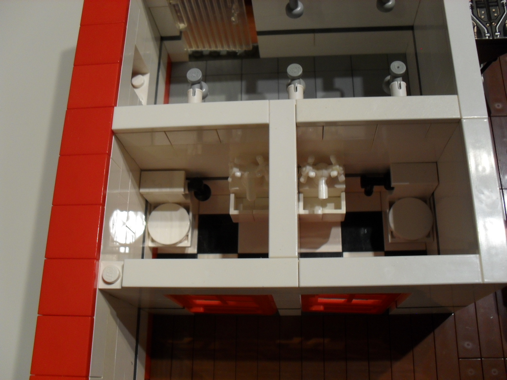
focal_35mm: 35
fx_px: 513
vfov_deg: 40.7
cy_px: 190
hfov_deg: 52.6
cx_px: 254
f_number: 3.2
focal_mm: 6.3
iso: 120
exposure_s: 1/30
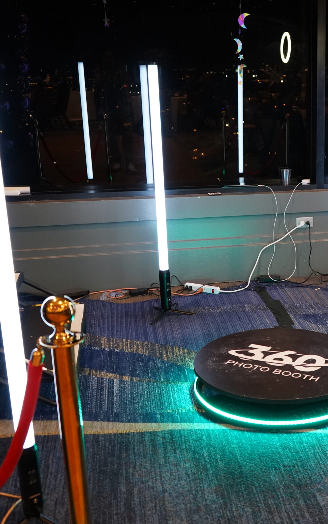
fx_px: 658
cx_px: 308
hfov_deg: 26.8
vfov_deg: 43.5
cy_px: 262
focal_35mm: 46
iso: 5000
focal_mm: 30
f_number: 3.5
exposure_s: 1/160
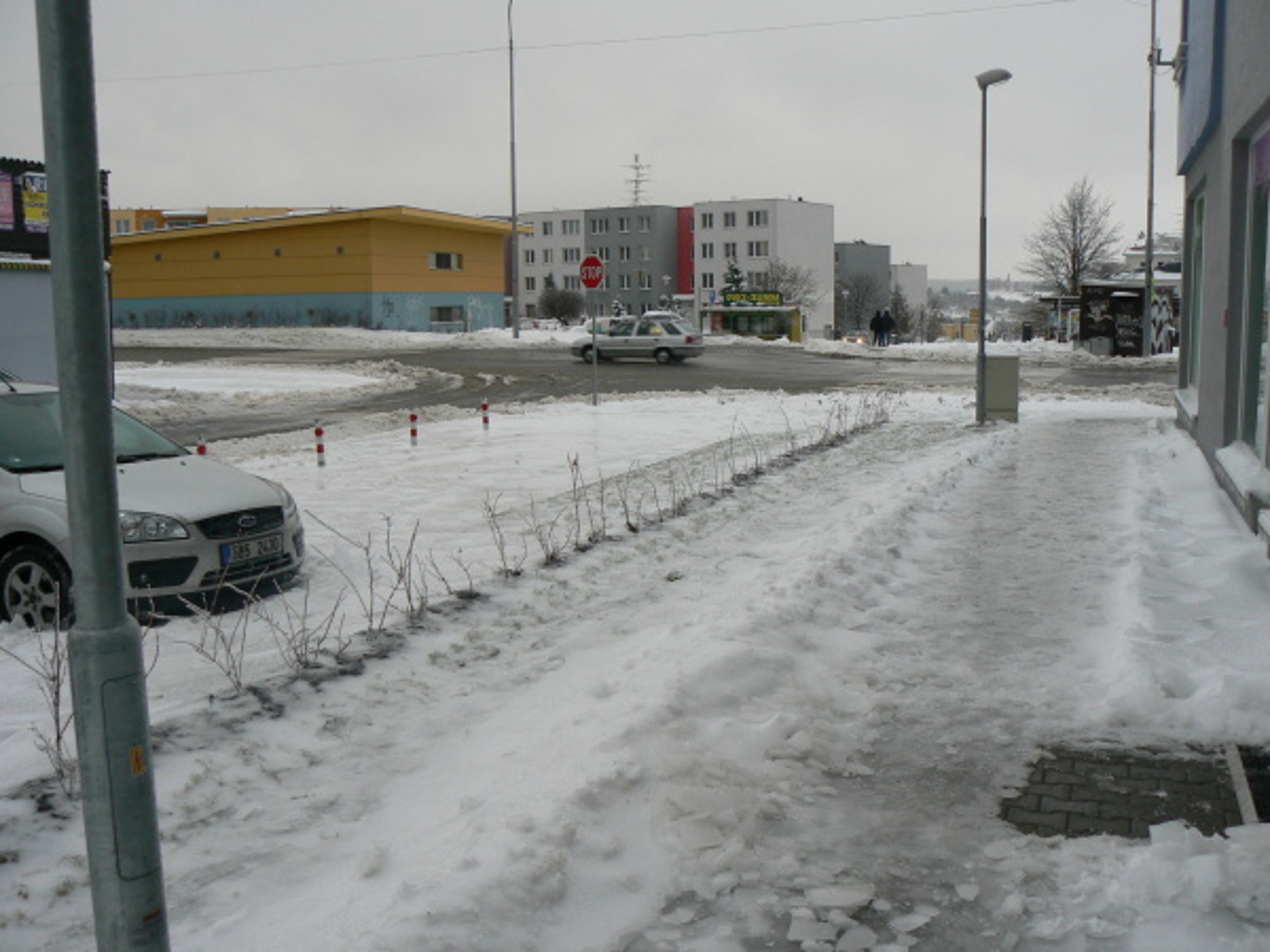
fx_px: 1321
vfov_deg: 39.7
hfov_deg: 51.4
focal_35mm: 36
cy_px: 476
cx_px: 635
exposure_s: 1/80
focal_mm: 6
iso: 80
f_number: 4
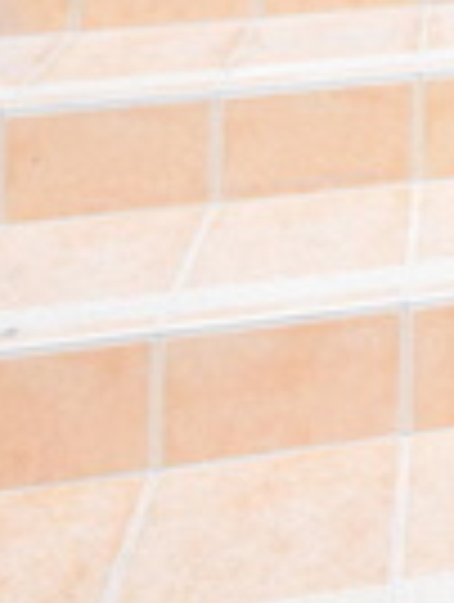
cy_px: -418
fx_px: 959
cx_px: 661
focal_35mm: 55
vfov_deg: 23.2
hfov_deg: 22.4
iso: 3200
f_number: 10
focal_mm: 8
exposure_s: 1/400
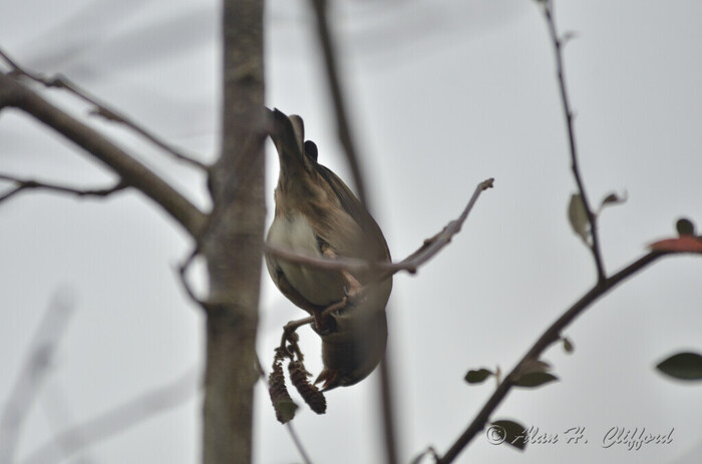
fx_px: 11671
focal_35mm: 600
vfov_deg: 2.3
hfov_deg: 3.4
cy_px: 232
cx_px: 351
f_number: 5.6
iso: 400
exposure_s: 1/640
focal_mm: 400
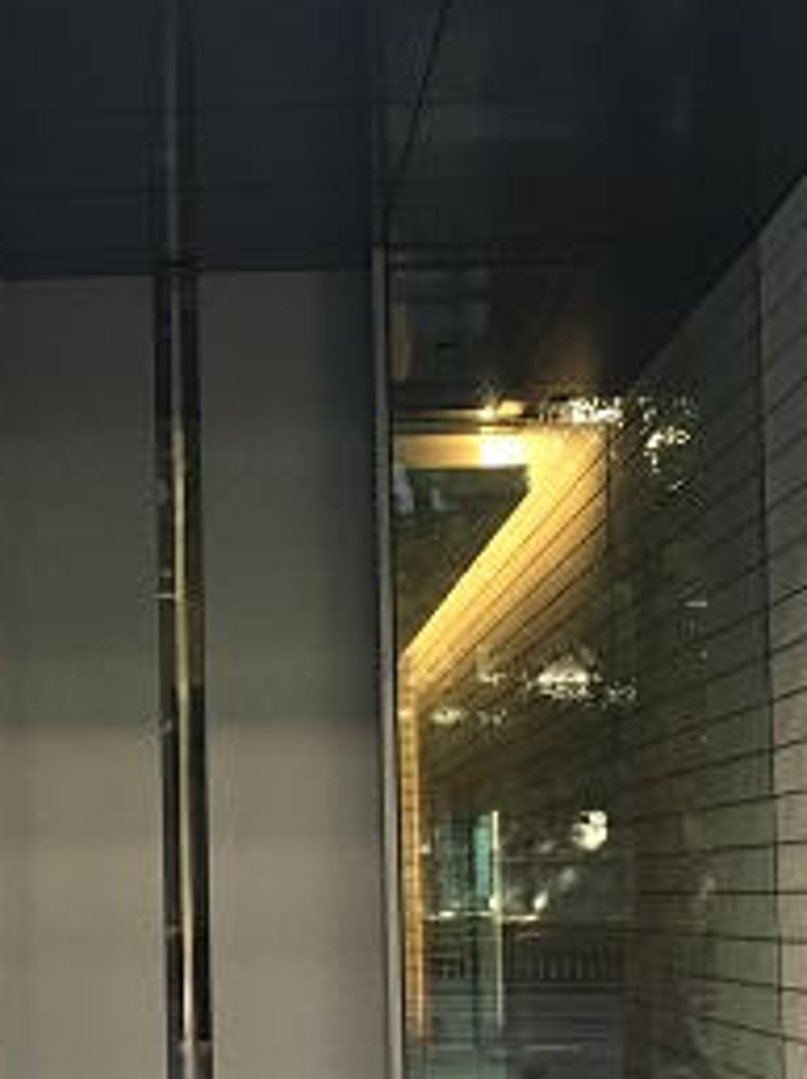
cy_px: 778
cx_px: 105
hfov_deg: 20.1
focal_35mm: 72
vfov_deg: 26.8
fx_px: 2242
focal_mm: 4.15
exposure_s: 1/30
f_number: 2.2
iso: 32
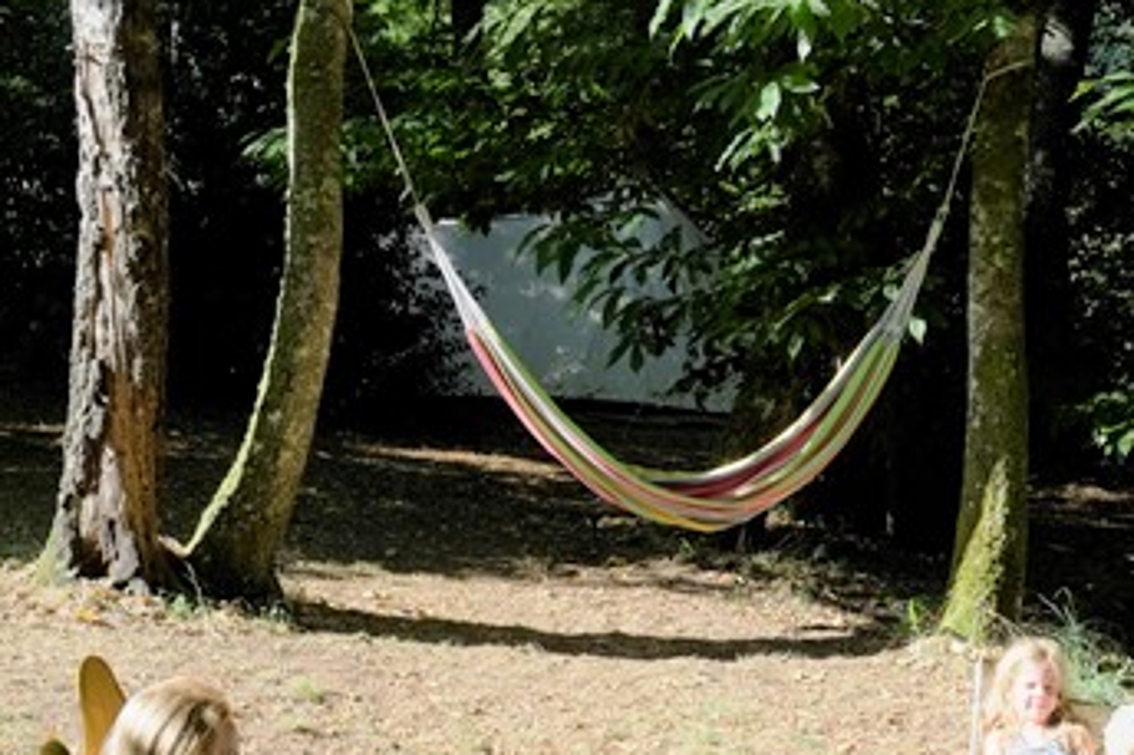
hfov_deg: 29.7
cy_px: 654
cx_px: 837
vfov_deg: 20.0
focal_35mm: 67
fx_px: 2109
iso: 800
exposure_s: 1/1000
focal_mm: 24.3
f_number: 4.5
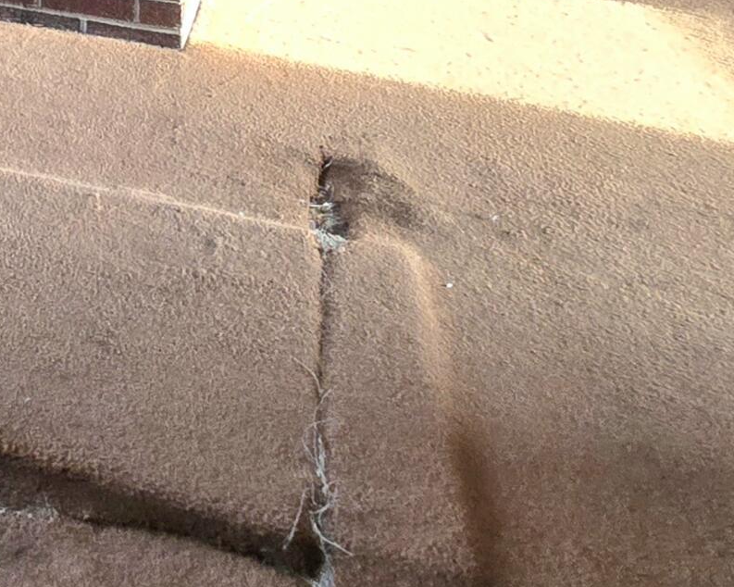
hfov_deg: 31.3
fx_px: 1042
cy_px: -332
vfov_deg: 23.7
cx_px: -188
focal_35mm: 48
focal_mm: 2.2
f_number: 2.2
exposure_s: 1/60.2
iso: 400
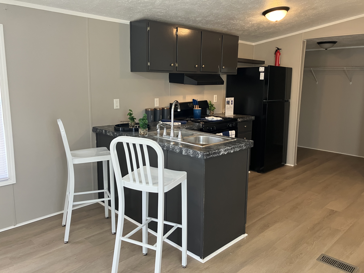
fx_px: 294
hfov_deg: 63.4
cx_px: 182
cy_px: 136
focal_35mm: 28
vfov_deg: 49.7
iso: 125
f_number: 1.8
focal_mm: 3.99
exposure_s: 1/60
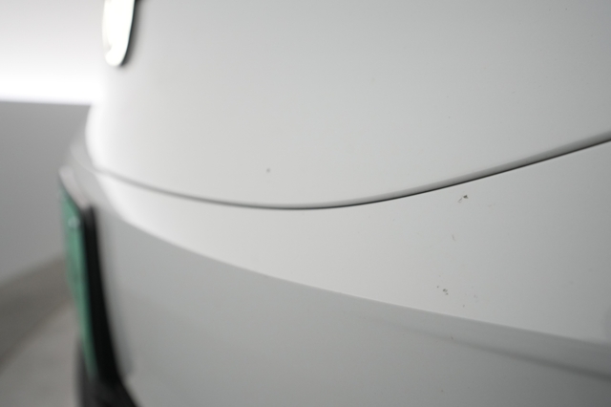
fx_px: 475
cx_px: 306
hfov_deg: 65.5
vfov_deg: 46.4
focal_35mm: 28
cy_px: 204
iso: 1600
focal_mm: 28
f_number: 5.6
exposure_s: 1/80
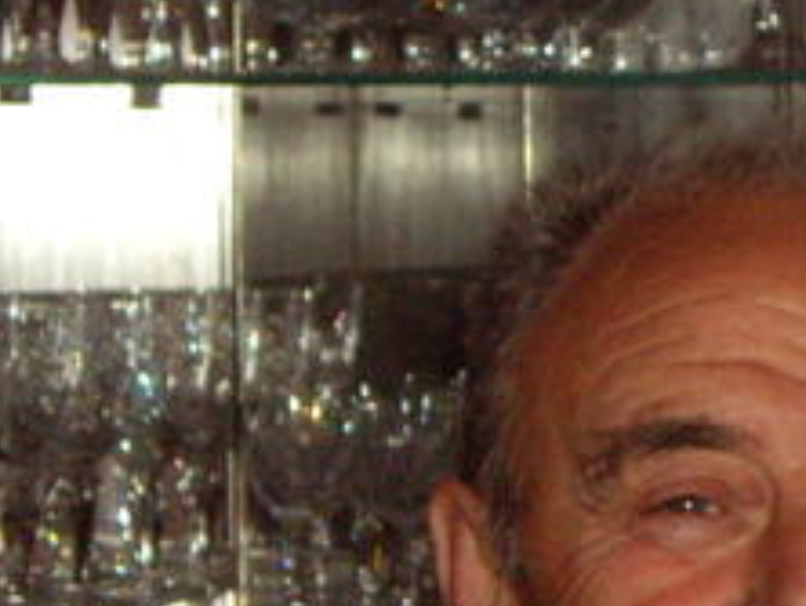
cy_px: 236
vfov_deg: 5.3
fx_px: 6550
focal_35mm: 281
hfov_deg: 6.9
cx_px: 1278
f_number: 4.3
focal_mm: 16.3
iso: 400
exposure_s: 1/80
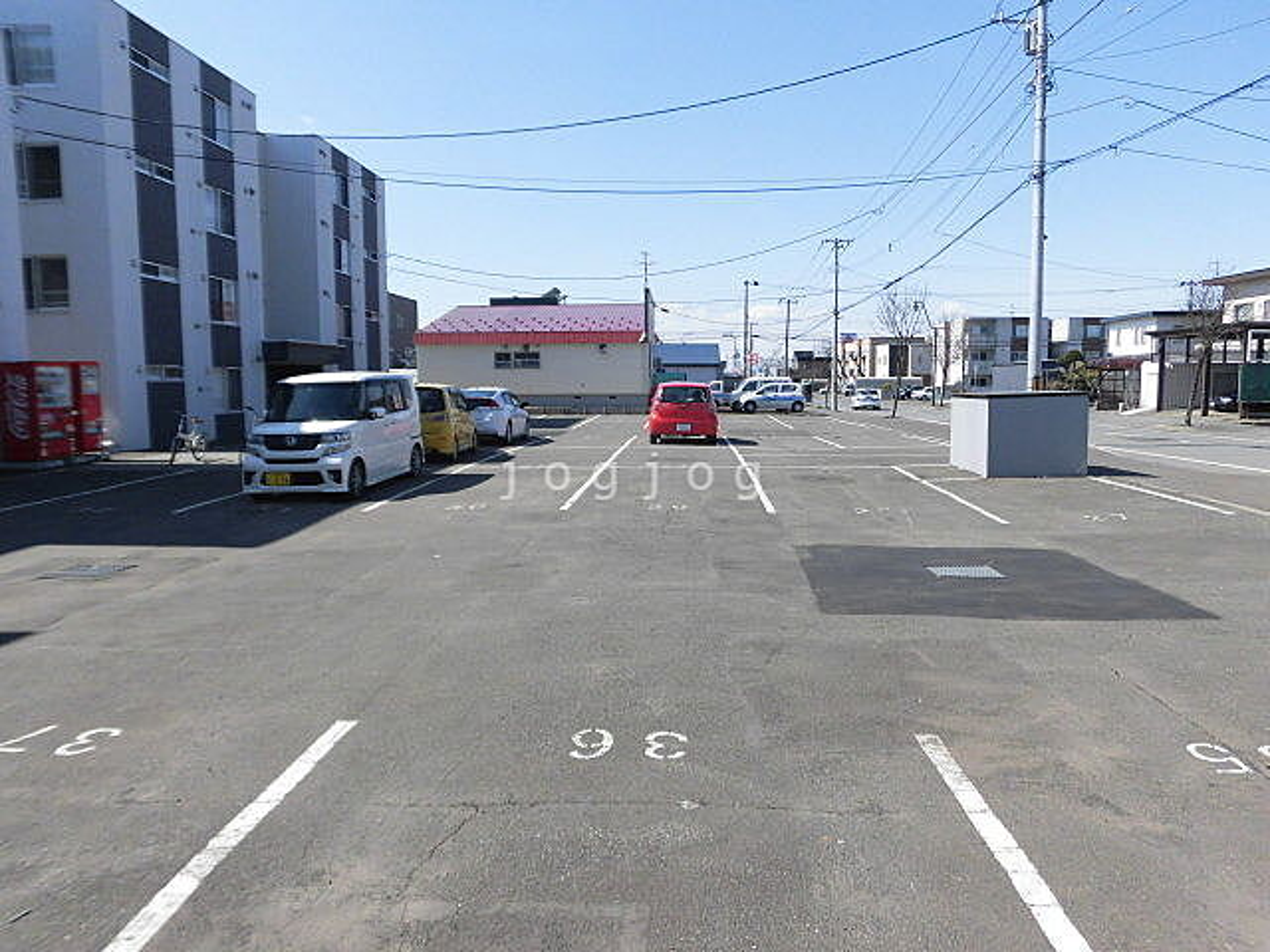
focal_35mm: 24
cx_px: 635
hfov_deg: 71.6
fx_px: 881
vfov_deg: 56.8
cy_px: 476
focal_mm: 4.3
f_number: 7.8
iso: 100
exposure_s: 1/200
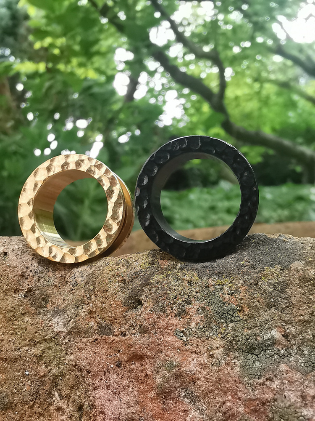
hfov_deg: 35.1
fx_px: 497
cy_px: 210
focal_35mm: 41
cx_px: 158
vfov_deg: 45.8
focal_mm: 2.35
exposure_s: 1/50
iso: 50
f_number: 2.2
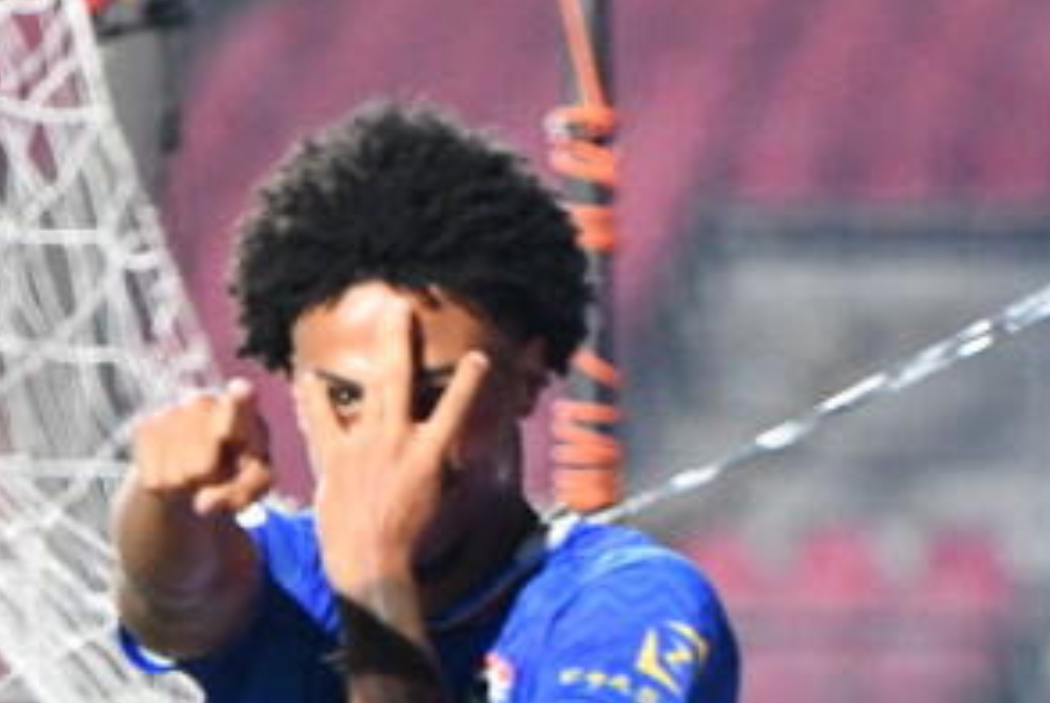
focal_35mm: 835
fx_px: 24378
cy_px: 1315
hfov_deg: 2.5
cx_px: 598
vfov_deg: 1.6
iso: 2000
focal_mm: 175
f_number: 2.8
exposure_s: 1/400
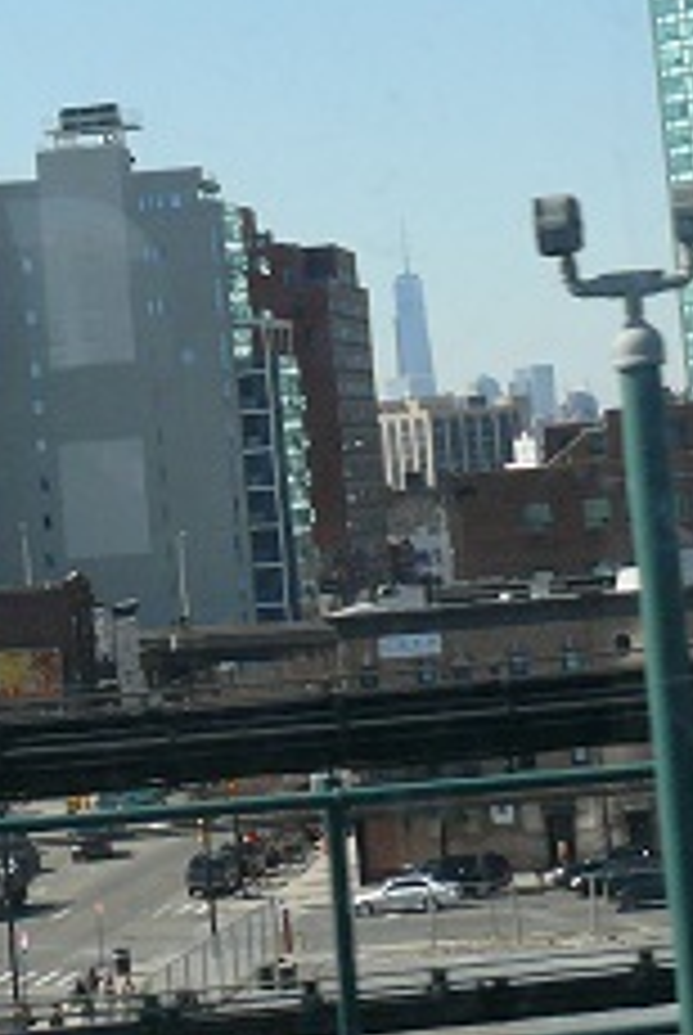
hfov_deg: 10.7
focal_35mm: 129
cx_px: 320
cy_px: -158
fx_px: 3713
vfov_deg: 15.4
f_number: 5.6
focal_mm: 7.4
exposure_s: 1/500
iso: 100
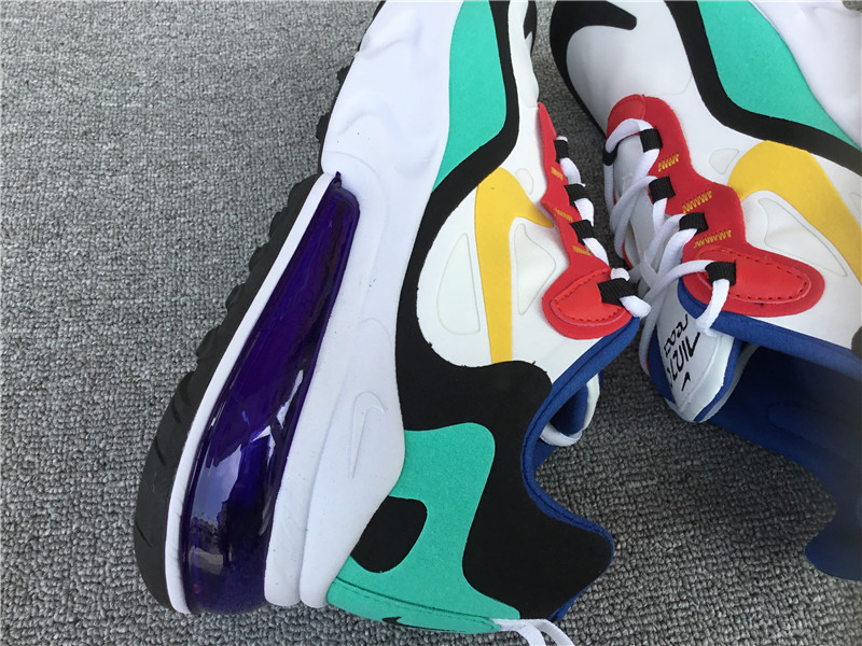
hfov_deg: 58.4
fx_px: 772
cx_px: 431
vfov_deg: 45.4
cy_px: 323
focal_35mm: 31
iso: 25
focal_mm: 3.3
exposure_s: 1/409
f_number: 2.4
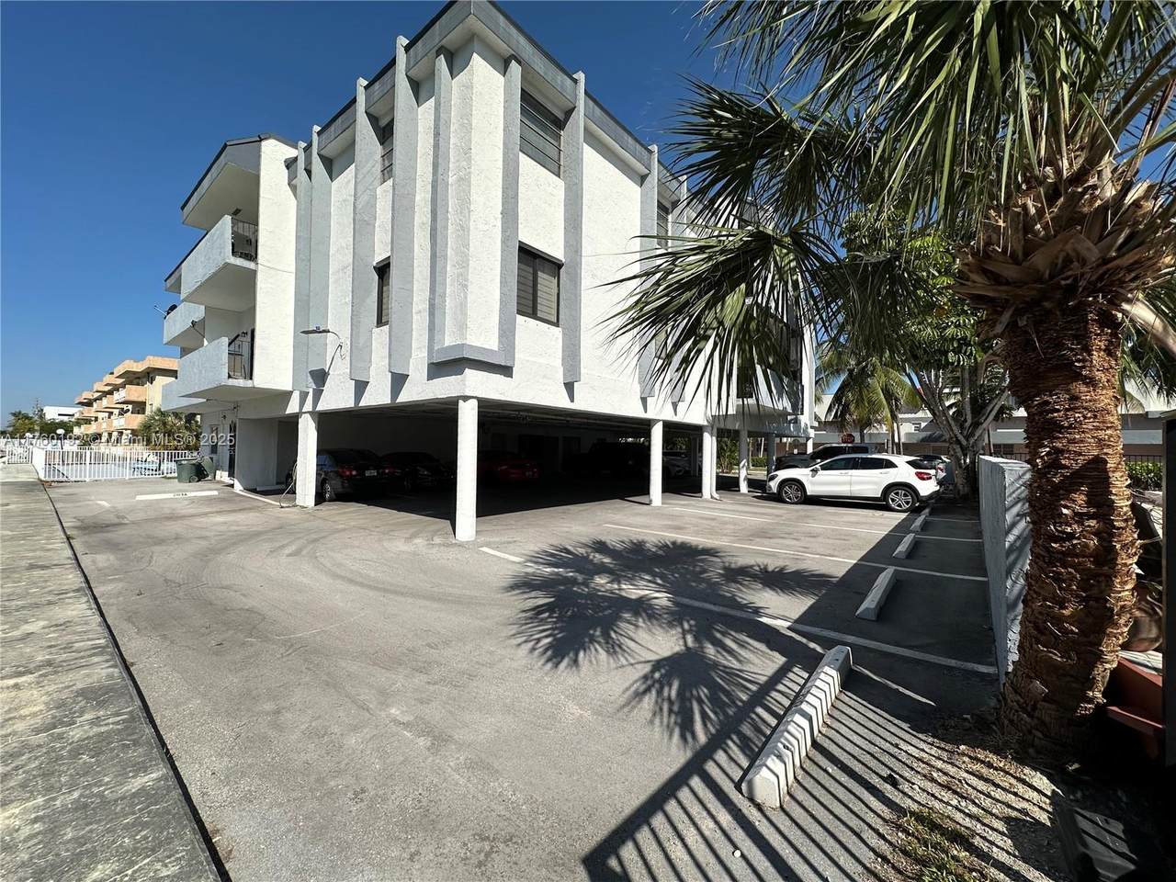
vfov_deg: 85.7
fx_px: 476
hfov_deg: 102.1
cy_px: 441
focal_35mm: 14
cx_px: 588
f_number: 2.2
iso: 50
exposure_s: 1/3861
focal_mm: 2.22
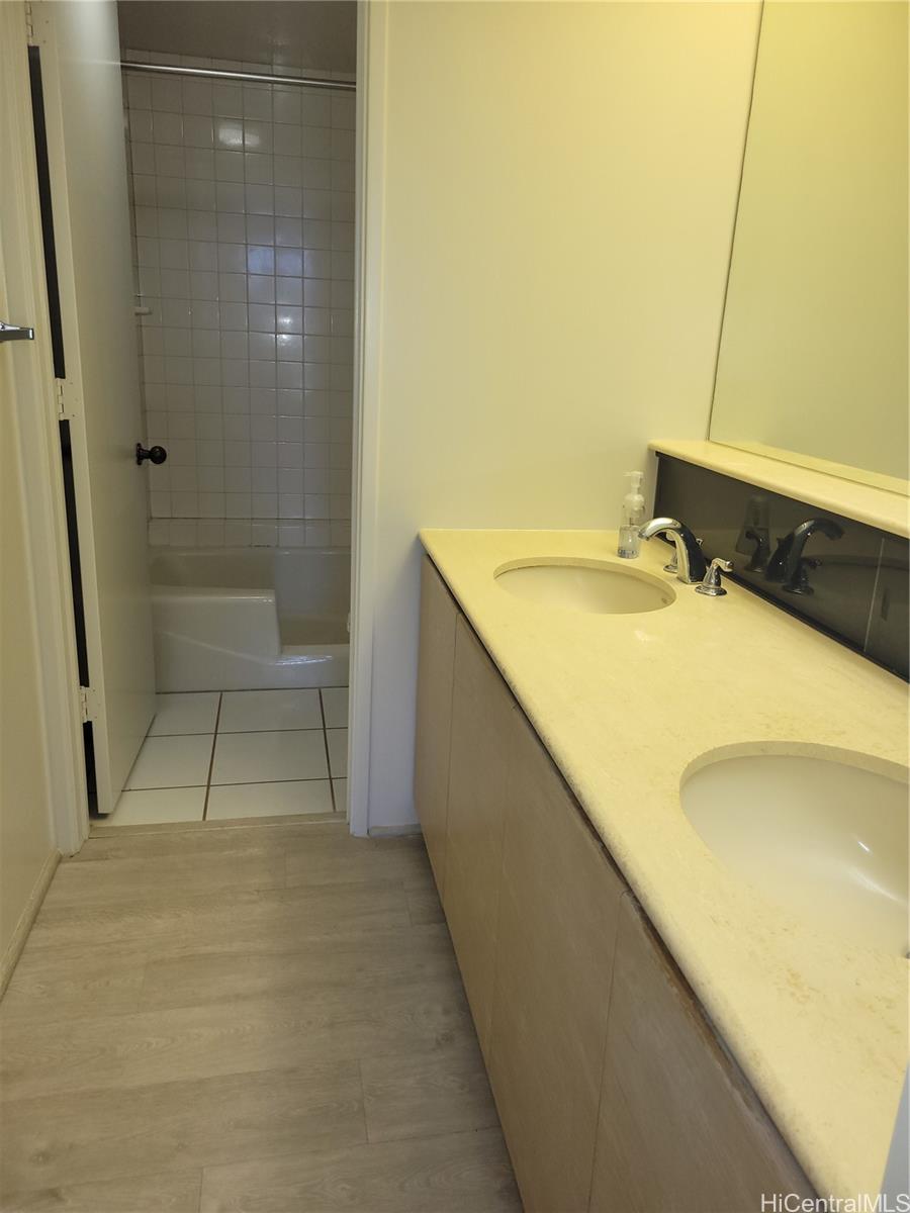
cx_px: 455
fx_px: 911
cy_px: 606
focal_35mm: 26
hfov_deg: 53.1
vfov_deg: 67.3
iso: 80
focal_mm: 5.4
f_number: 1.8
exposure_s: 1/60
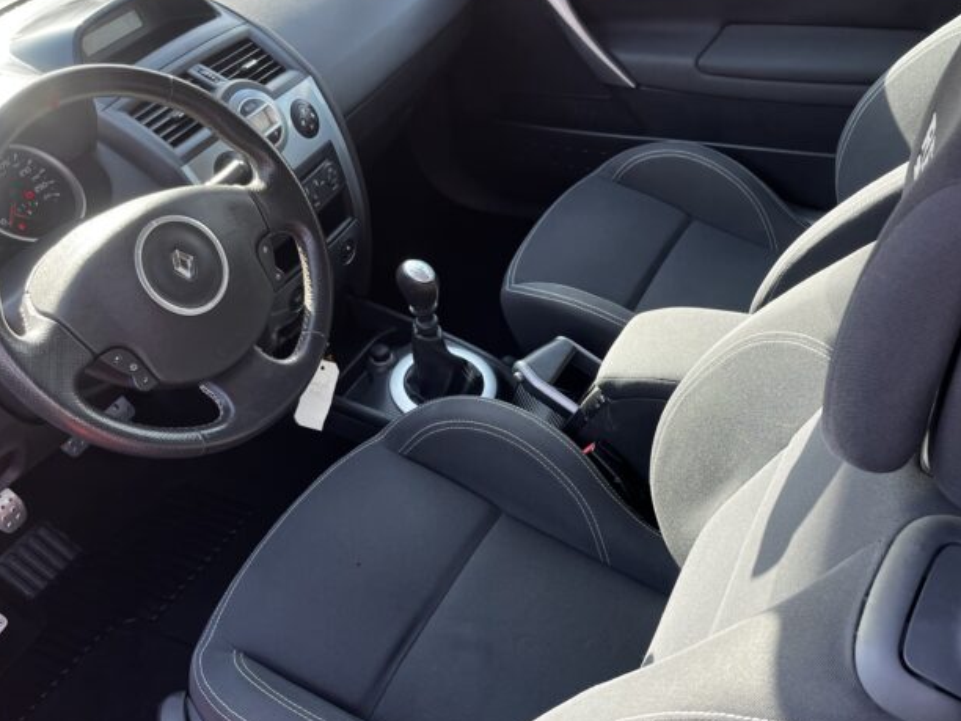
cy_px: 397
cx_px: 562
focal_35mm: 34
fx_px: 944
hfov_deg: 53.7
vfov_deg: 41.7
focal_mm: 5.1
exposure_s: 1/283
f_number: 1.6
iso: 40
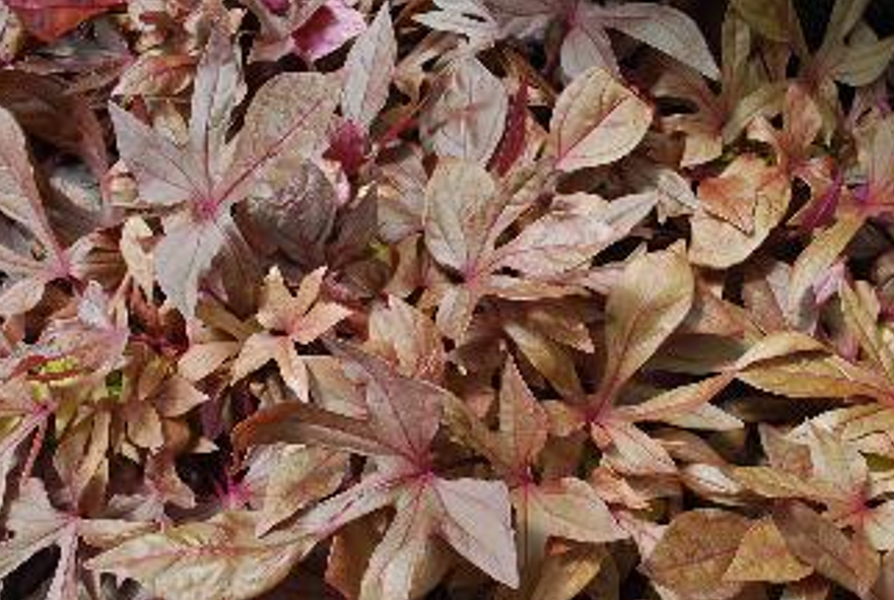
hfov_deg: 47.2
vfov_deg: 32.7
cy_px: 350
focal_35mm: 41
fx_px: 1020
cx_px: 500
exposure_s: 1/60
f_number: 6.3
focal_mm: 22
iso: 200
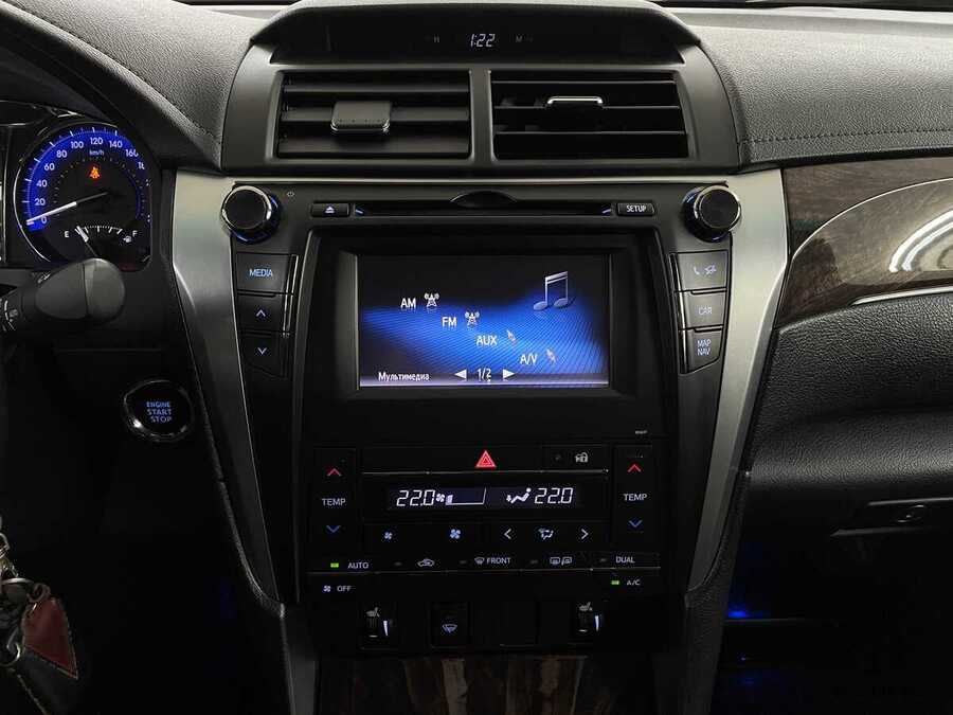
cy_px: 358
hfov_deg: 67.3
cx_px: 476
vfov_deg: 53.1
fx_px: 716
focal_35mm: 26
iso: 160
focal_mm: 4.2
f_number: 1.6
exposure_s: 1/50
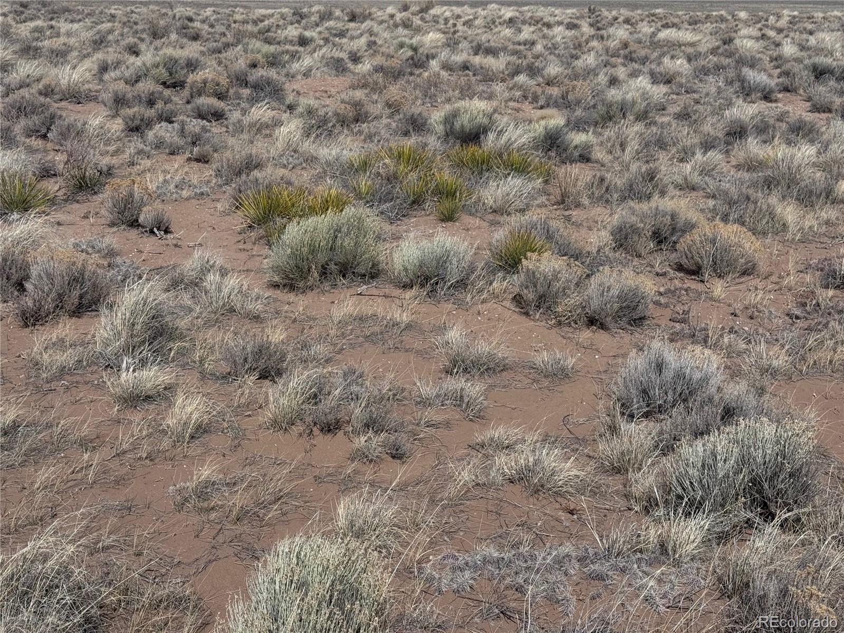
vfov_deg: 30.3
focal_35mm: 48
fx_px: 1170
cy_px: 316
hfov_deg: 39.7
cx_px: 422
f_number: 1.78
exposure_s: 1/9009
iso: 64
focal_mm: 6.76
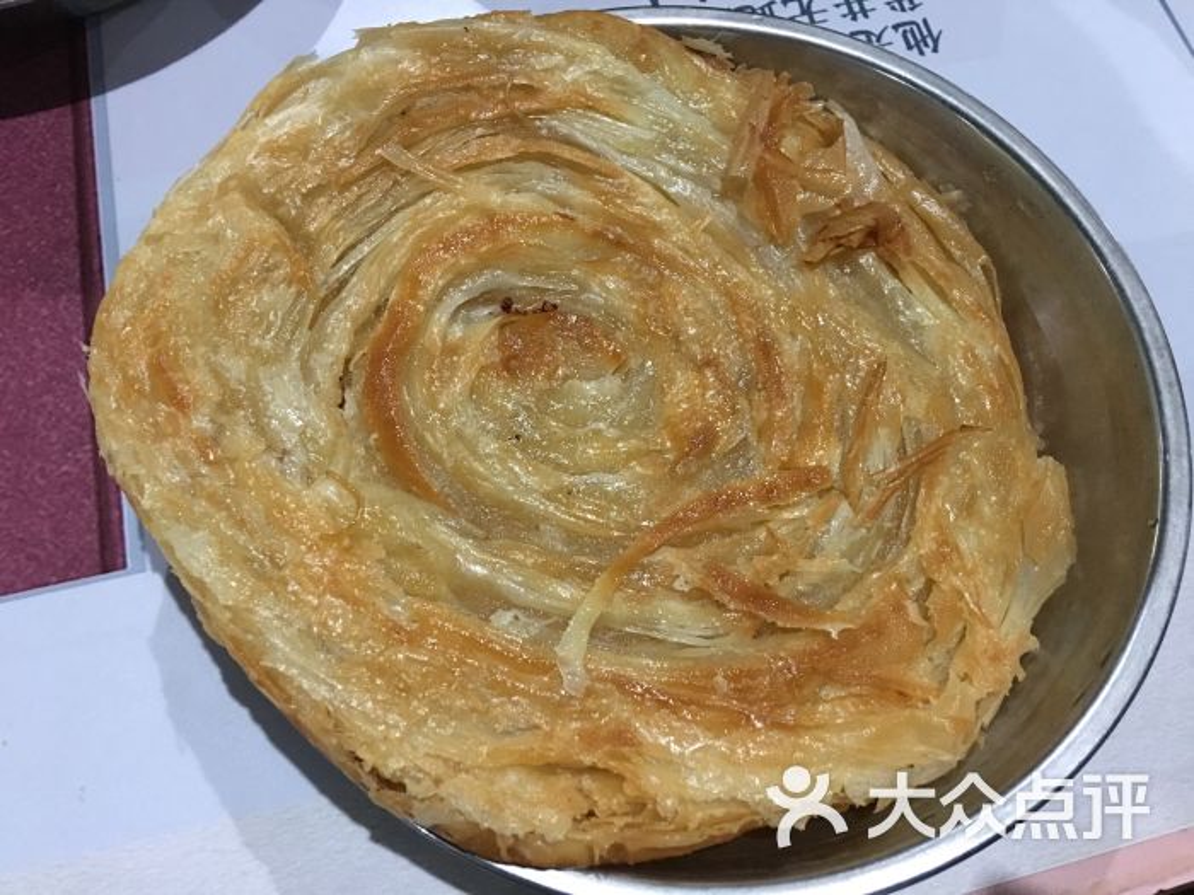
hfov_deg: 61.7
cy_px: 448
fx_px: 1000
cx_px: 597
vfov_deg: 48.2
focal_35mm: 29
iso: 160
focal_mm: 4.15
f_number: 2.2
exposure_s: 1/8
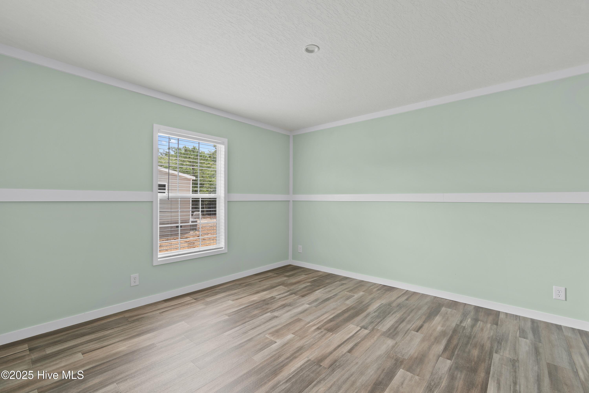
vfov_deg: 77.3
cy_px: 196
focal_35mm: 15
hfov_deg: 100.4
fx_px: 245
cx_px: 294
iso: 100
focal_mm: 10
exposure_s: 1/2
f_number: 8
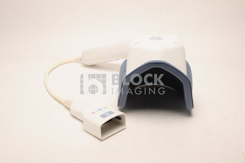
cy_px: 84
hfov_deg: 38.2
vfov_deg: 26.0
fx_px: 354
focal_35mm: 52
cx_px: 123
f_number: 20
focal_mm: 50
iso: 320
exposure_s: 1/160
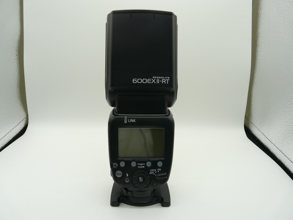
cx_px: 146
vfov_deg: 49.7
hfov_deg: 63.4
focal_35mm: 28
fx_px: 237
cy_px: 110
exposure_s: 1/125
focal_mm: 4.6
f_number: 2.8
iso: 100
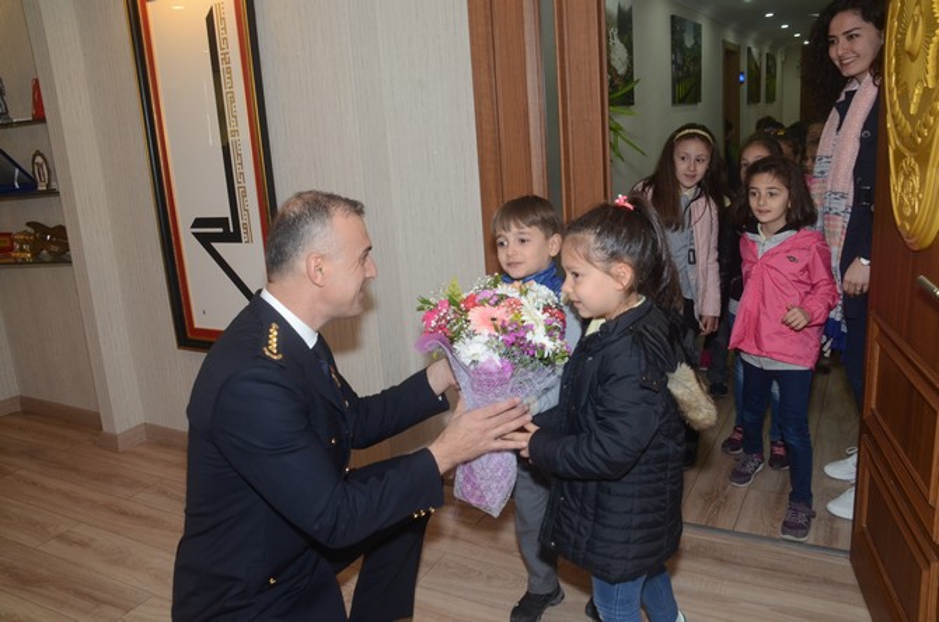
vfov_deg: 47.8
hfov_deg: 67.5
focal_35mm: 27
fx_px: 703
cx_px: 470
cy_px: 311
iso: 800
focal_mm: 18
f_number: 9
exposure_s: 1/60
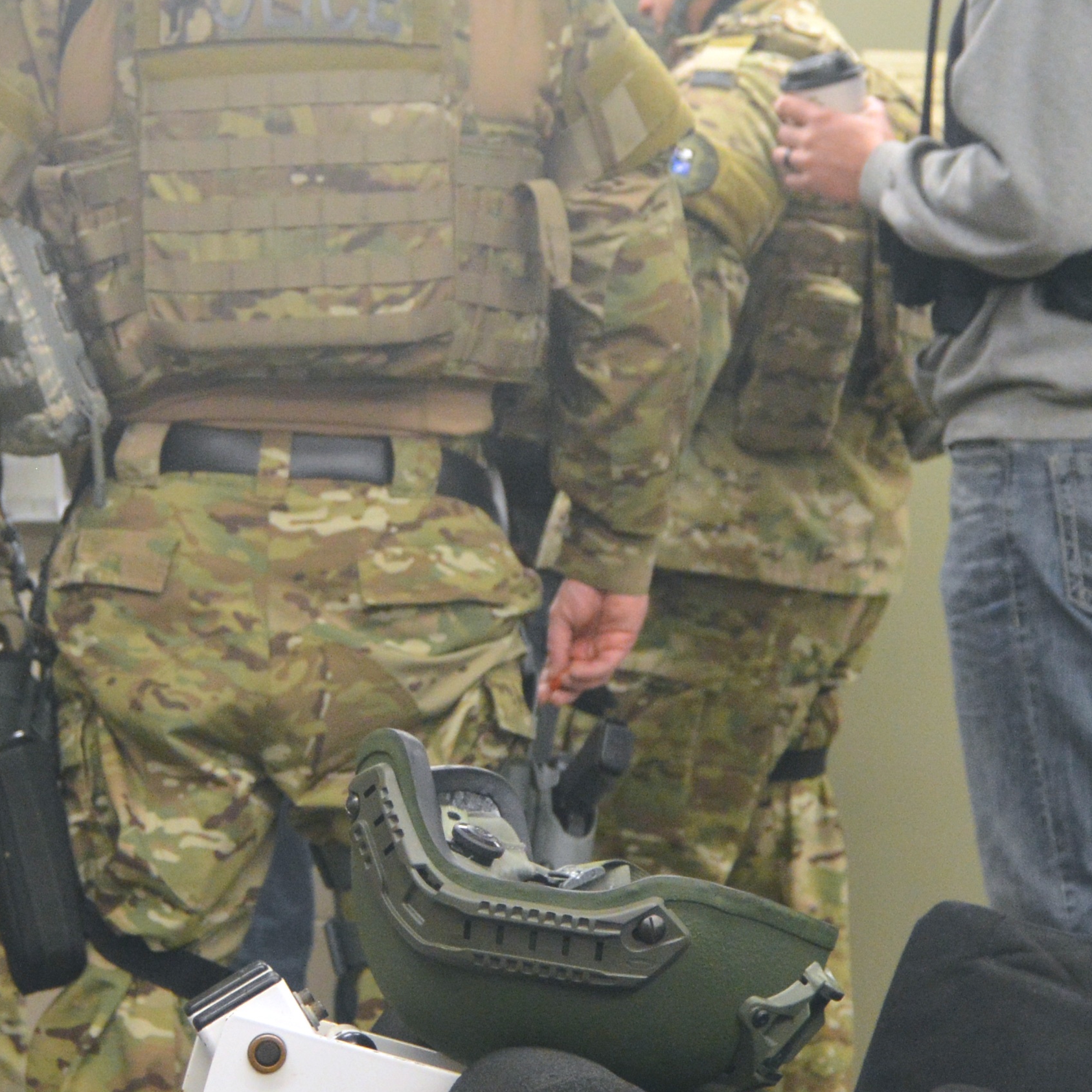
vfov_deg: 16.6
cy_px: 452
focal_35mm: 105
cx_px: 310
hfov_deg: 16.6
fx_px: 3730
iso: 900
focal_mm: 23
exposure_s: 1/60
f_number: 3.8
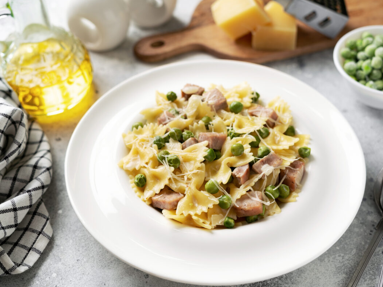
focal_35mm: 55
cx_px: 198
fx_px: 609
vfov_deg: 26.6
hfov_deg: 34.9
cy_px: 144
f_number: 4
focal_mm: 50
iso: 100
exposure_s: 1/125
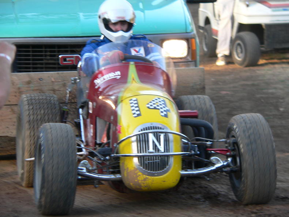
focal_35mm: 238
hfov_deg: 8.3
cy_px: 108
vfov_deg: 6.2
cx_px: 144
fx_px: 1988
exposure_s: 1/80
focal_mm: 39.6
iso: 80
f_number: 2.8
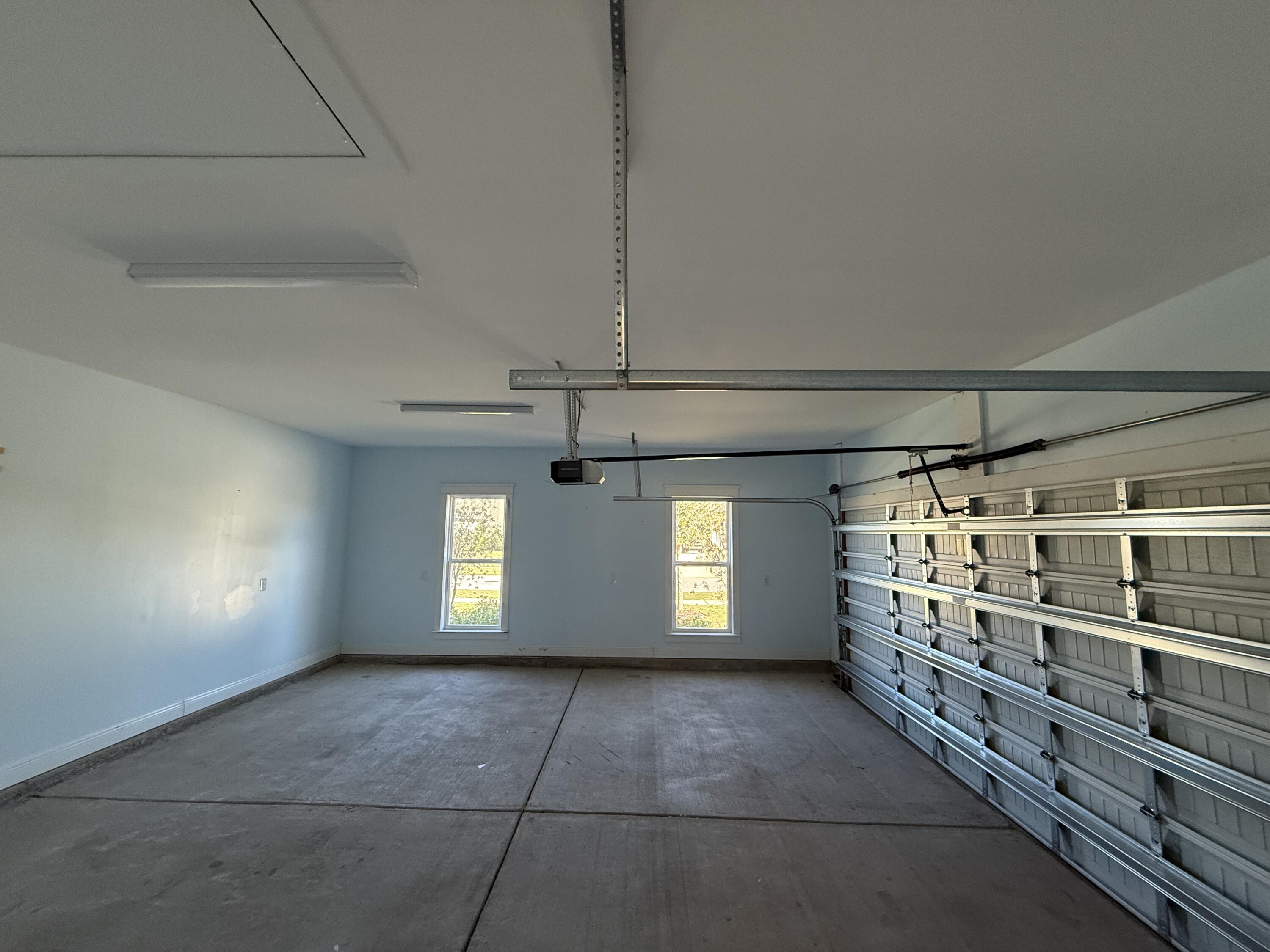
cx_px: 635
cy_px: 476
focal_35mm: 14
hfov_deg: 102.1
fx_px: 514
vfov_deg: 85.7
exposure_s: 1/120
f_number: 2.2
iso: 320
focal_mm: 2.22
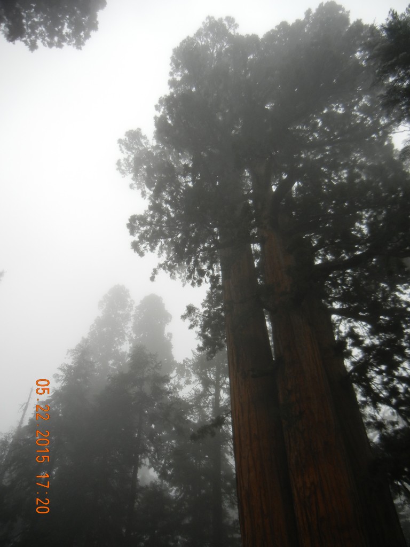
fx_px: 474
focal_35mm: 30
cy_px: 274
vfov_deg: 60.0
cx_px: 205
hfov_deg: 46.8
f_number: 3.5
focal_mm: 5.4
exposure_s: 1/606
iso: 160
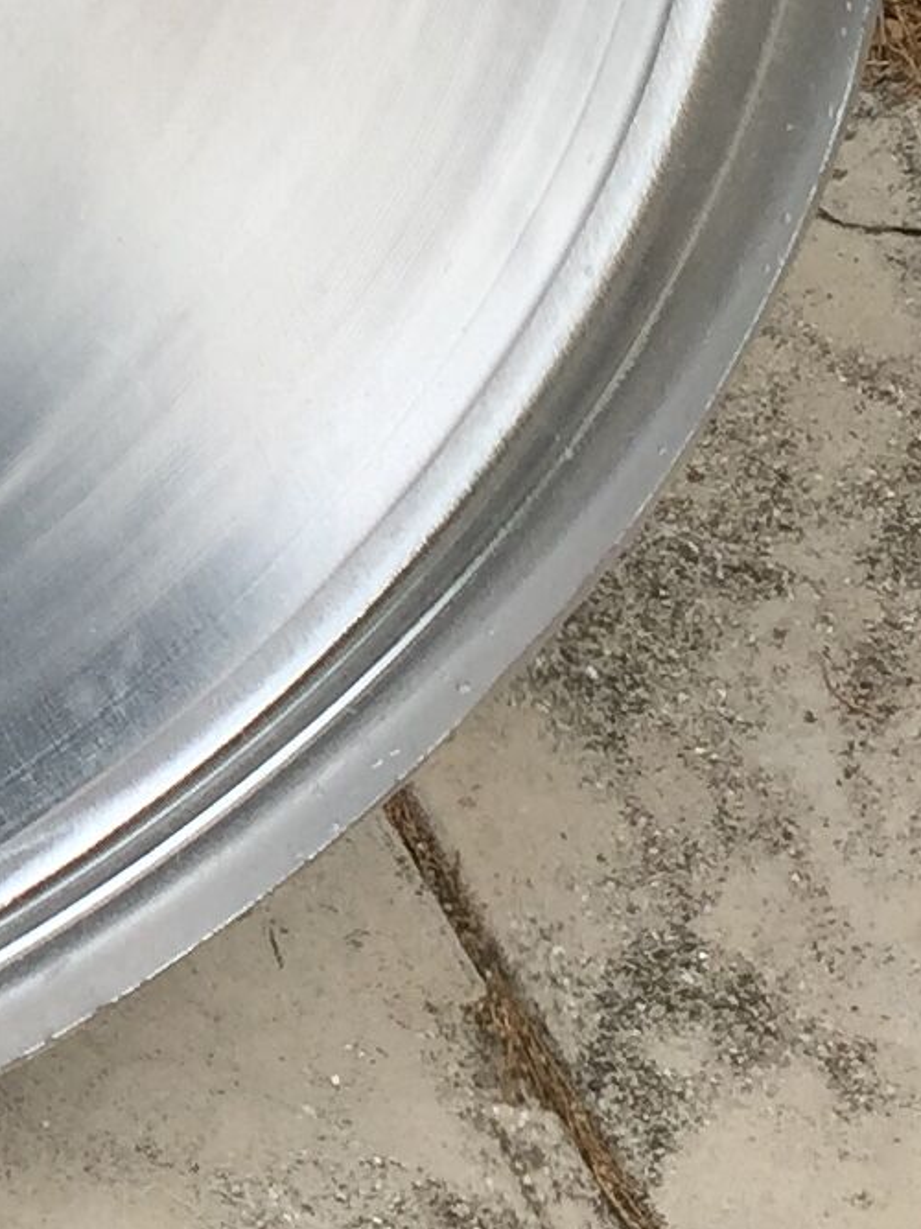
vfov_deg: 13.6
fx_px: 5039
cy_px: -179
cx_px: -936
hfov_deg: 9.7
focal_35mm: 142
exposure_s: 1/920
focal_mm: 4.15
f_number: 2.2
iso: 32
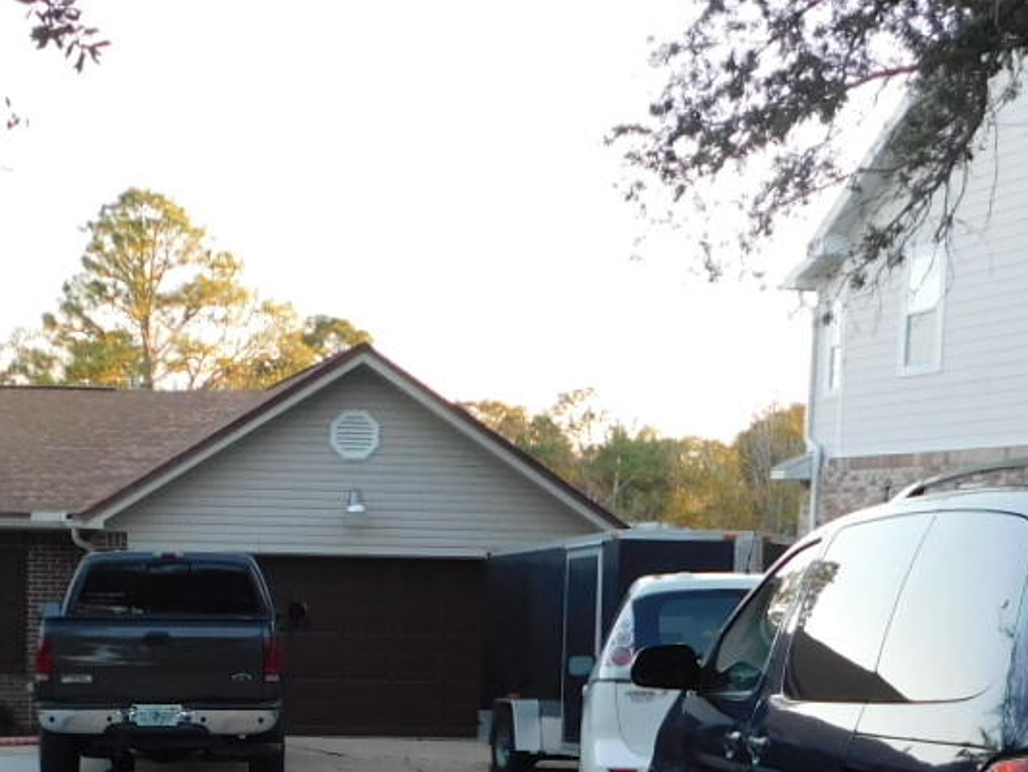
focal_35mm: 69
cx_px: 245
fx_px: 2050
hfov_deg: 27.7
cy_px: 822
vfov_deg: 20.4
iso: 125
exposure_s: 1/100
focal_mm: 4
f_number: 3
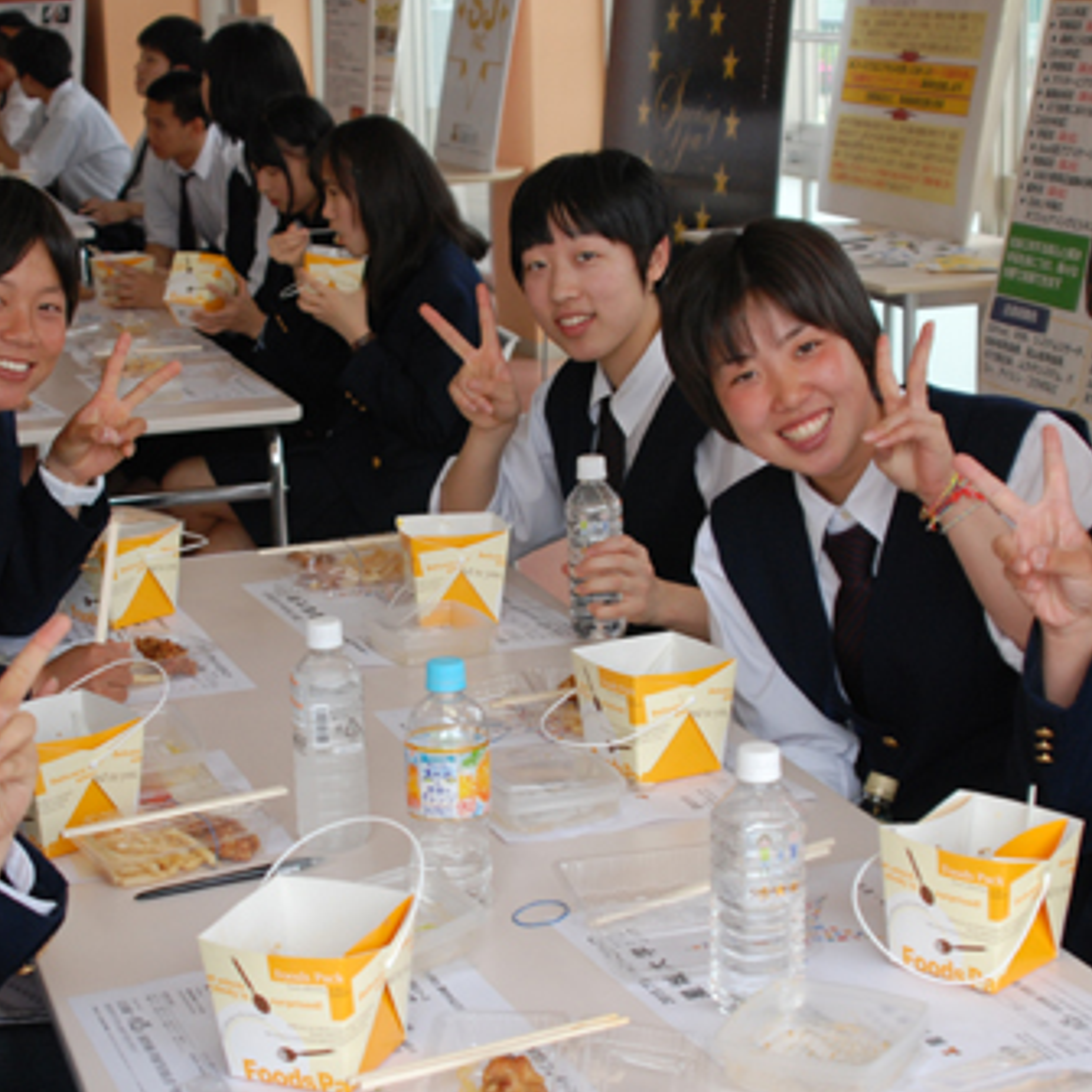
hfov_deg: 26.9
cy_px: 587
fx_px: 2284
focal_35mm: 64
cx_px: 489
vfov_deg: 26.9
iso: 400
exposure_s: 1/500
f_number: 4
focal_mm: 28
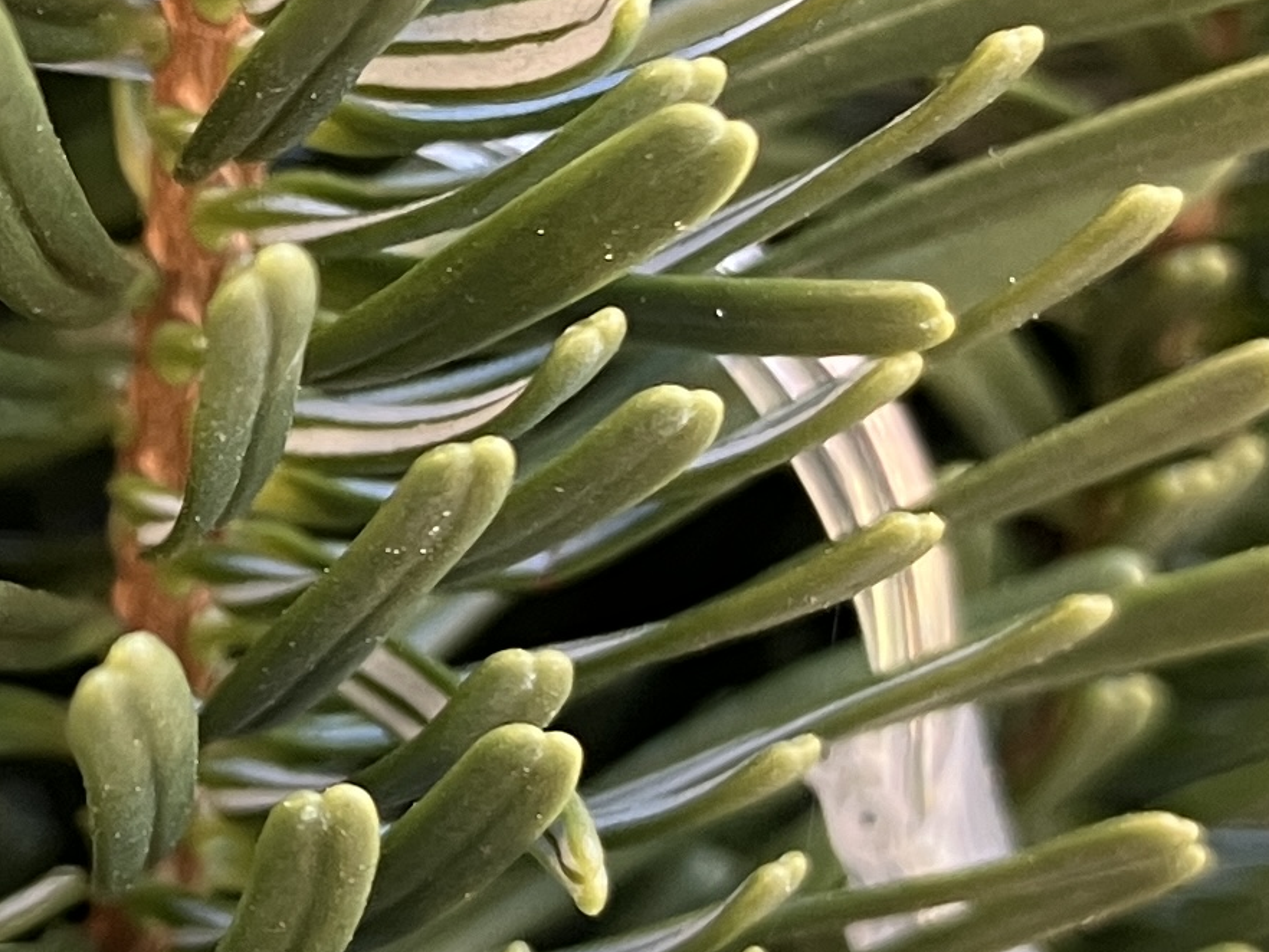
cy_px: 318
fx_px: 4694
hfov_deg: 14.9
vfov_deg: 11.6
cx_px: -210
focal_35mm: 128
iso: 80
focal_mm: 3.99
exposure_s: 1/61
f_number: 1.8
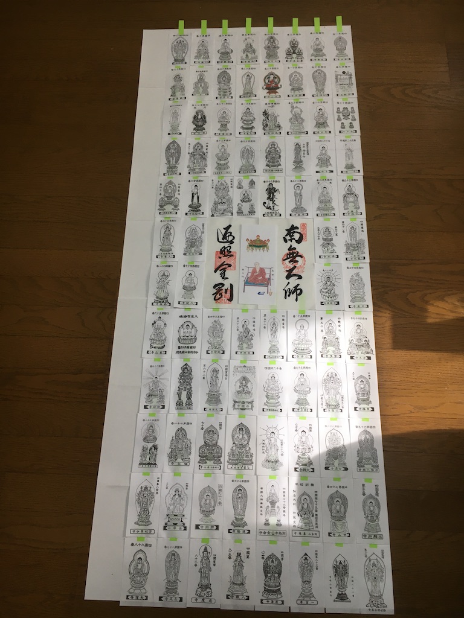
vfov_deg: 61.7
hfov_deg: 48.2
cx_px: 232
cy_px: 309
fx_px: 518
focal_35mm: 29
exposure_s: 1/40
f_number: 2.2
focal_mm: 4.15
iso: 25
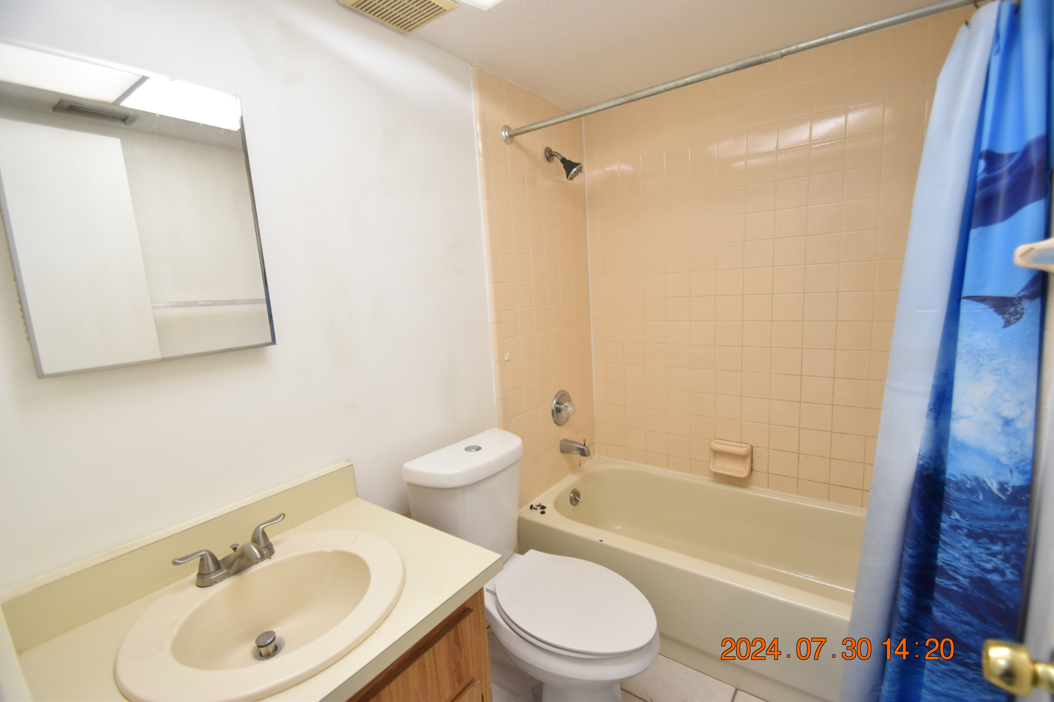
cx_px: 527
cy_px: 351
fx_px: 439
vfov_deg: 77.3
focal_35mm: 15
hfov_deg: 100.4
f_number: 4
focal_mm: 10
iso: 560
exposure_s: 1/60
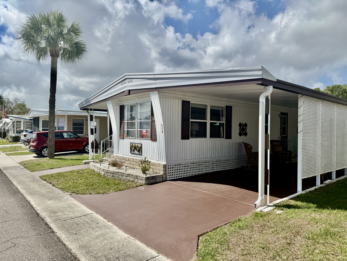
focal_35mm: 24
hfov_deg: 71.6
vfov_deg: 56.8
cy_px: 130
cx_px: 174
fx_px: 241
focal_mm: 6.76
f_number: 1.78
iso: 80
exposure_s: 1/8130
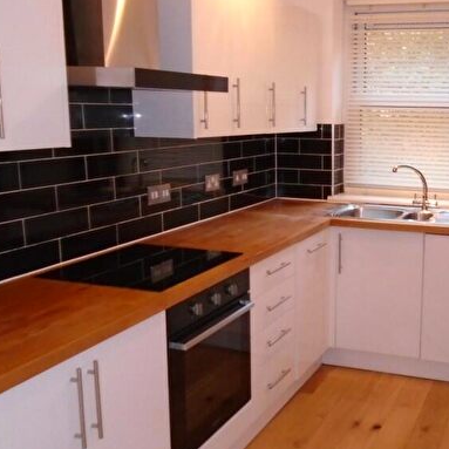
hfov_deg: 38.6
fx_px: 616
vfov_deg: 40.0
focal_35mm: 42
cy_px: 229
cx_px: 358
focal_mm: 4.6
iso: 400
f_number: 3.2
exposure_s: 1/30
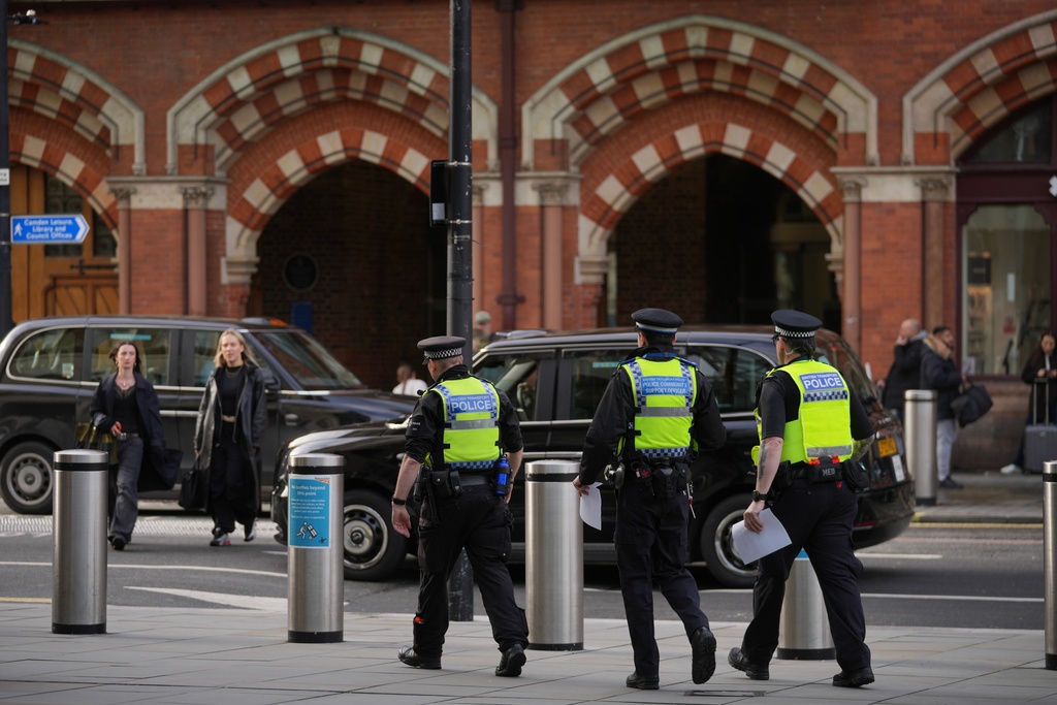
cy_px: 352
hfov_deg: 18.1
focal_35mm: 113
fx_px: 3318
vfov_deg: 12.1
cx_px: 528
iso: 200
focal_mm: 113
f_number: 2.8
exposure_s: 1/800
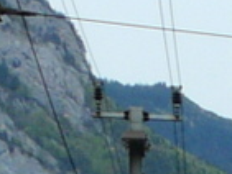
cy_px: 518
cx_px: 760
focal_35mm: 255
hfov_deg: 6.8
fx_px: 1710
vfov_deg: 5.5
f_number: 5.6
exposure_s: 1/400
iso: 100
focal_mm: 5.9
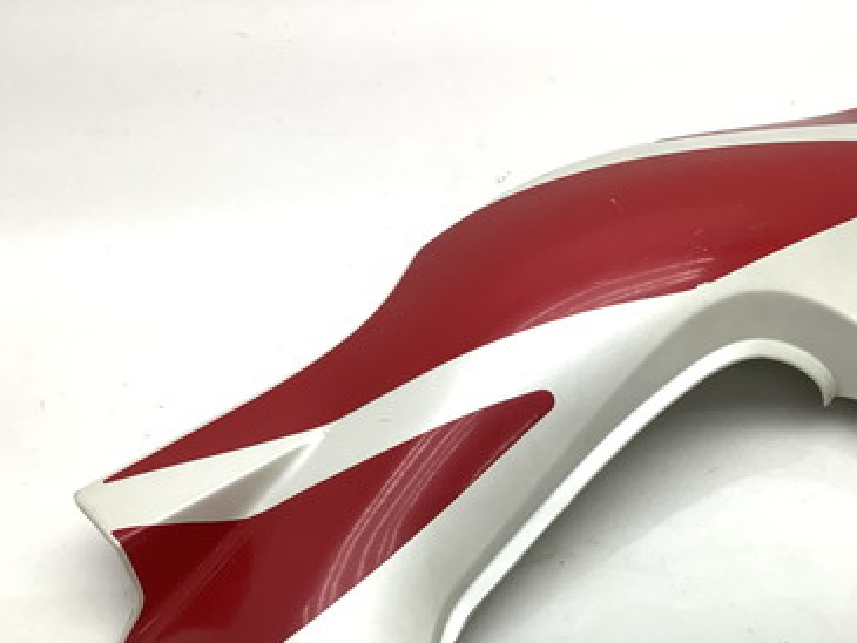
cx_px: 545
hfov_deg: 37.2
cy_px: 526
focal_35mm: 51
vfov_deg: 27.9
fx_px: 1263
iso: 25
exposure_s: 1/176
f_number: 2.4
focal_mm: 3.3
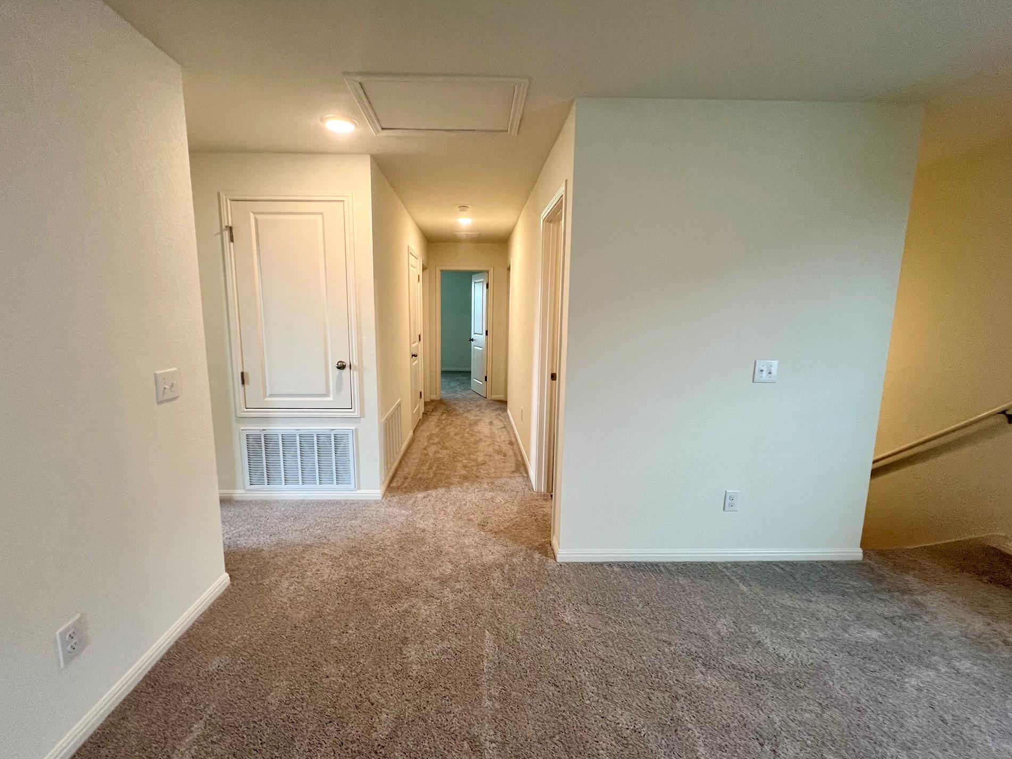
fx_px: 409
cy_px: 373
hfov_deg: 102.0
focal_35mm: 14
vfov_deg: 85.7
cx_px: 485
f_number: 1.8
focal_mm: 1.57
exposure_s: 1/120
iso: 200
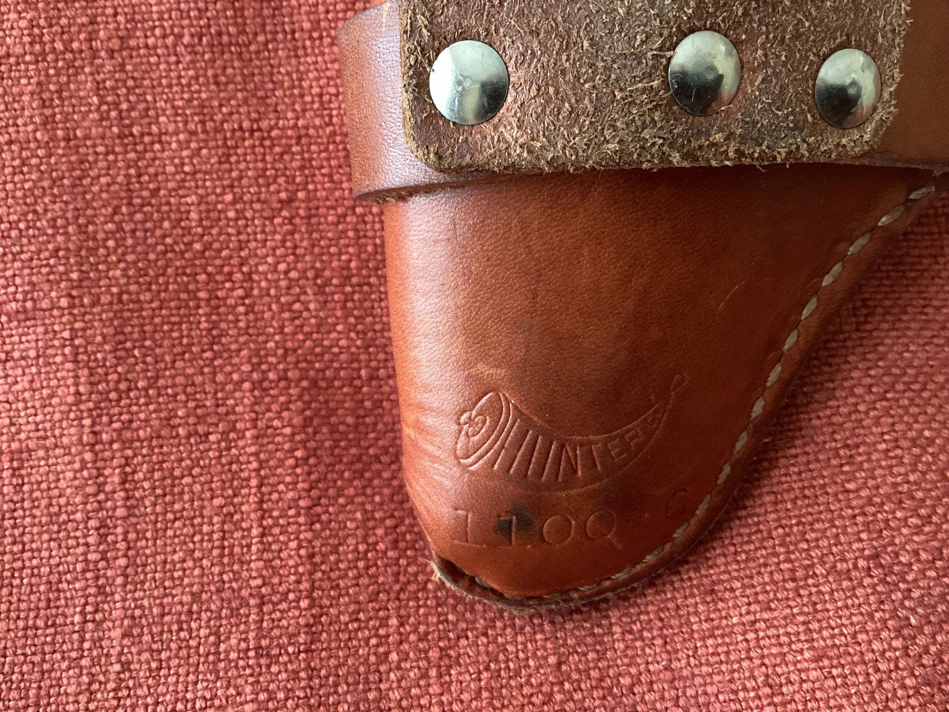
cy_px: 356
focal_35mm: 31
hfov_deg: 58.3
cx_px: 474
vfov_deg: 45.4
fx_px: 850
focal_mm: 3.3
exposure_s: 1/40
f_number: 2.4
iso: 400
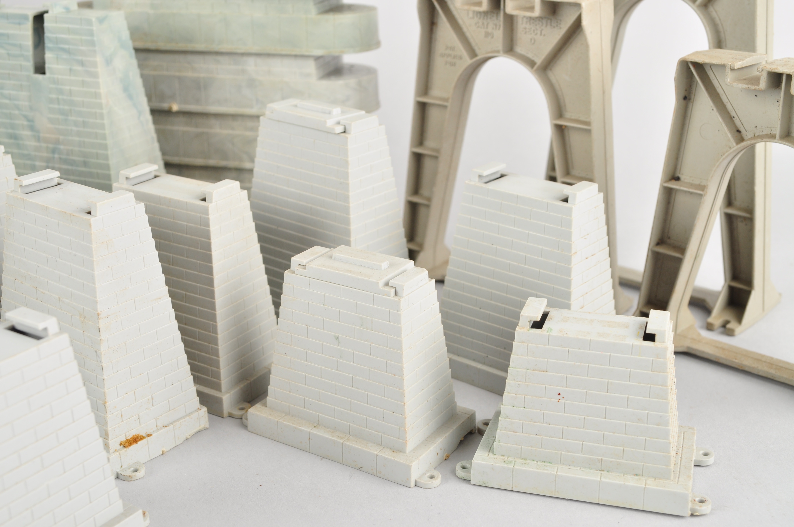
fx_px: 1123
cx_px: 397
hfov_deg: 38.9
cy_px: 264
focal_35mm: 51
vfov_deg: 26.4
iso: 160
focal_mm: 34
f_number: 10
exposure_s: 1/100
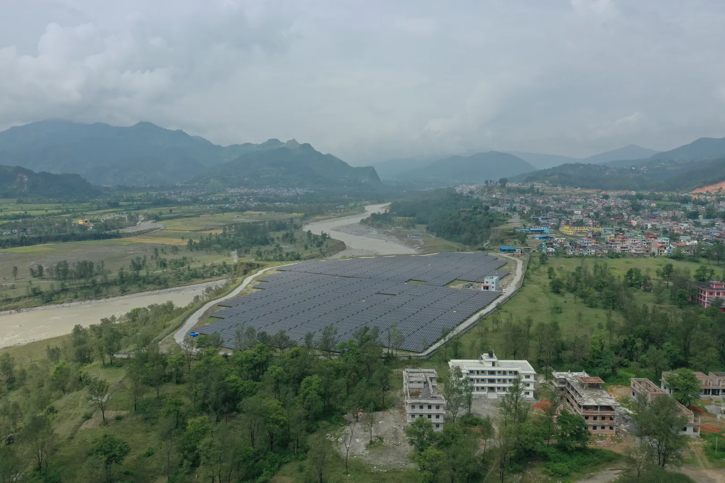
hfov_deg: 65.5
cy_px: 242
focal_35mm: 28
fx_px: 564
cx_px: 362
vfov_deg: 46.4
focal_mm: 10.26
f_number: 7.1
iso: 100
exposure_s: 1/500
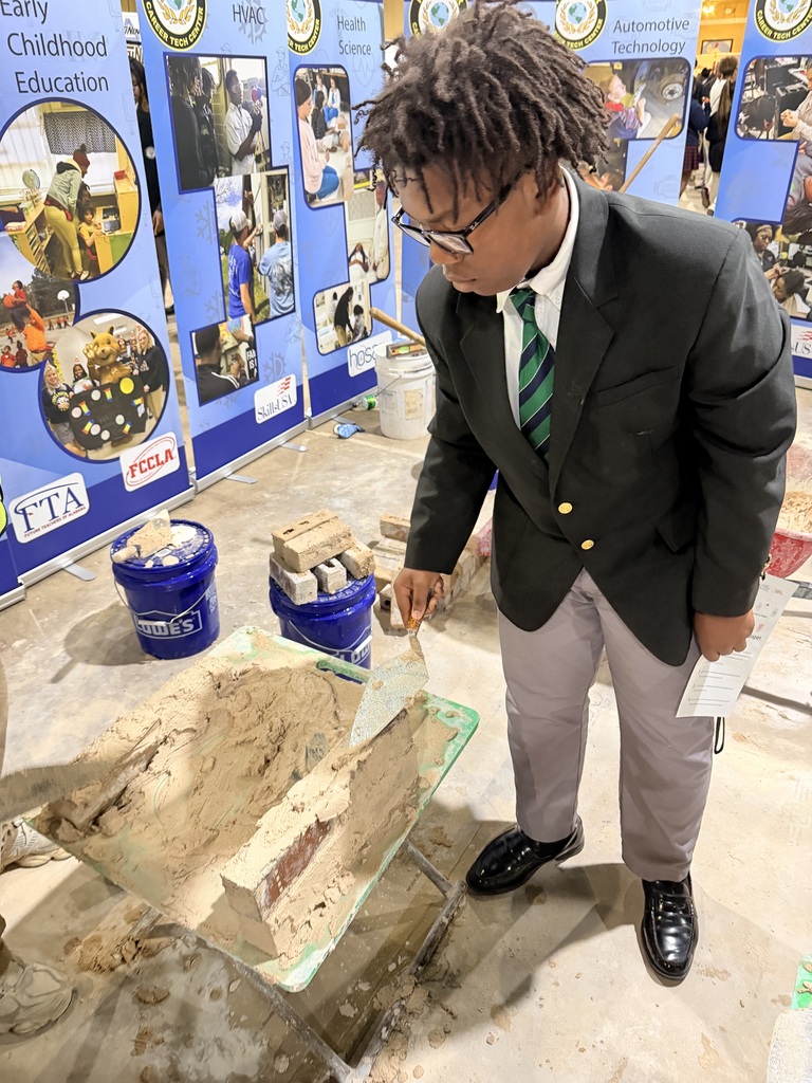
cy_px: 542
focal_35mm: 24
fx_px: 751
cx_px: 406
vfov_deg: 71.6
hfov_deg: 56.8
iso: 800
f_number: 1.78
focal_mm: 6.76
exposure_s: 1/60
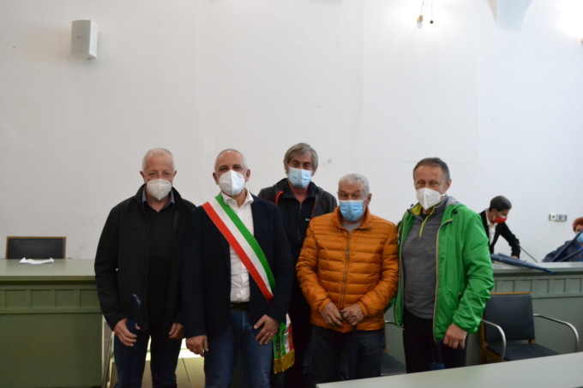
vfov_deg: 40.0
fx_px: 534
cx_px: 292
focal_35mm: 33
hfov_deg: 57.2
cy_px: 194
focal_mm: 22
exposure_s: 1/30
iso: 2800
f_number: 5.6
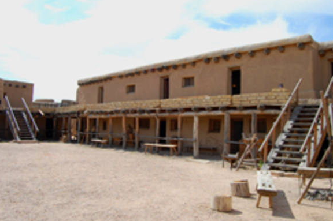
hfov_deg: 61.9
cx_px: 174
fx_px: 277
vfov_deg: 43.5
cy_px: 109
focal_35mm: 30
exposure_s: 1/320
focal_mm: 18
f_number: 9
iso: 200
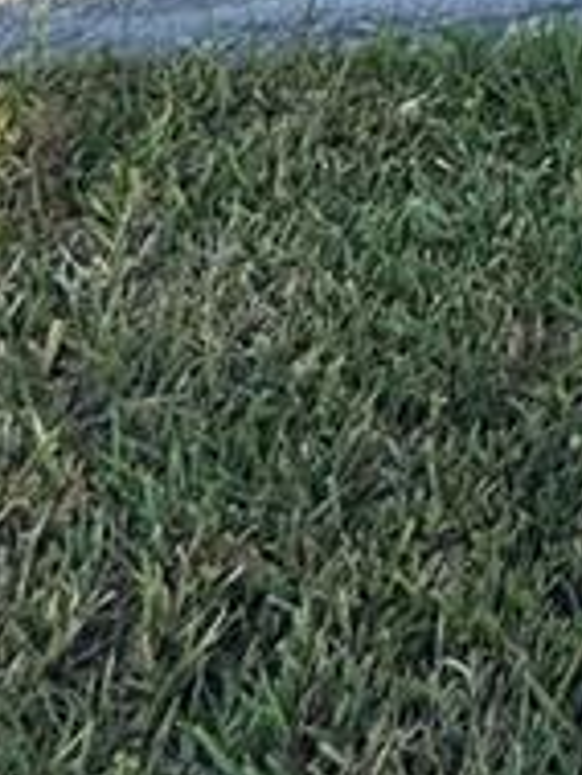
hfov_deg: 13.3
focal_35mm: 89
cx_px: 1303
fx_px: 1993
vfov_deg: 13.2
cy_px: -1275
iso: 40
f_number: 2.2
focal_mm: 2.22
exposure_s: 1/467
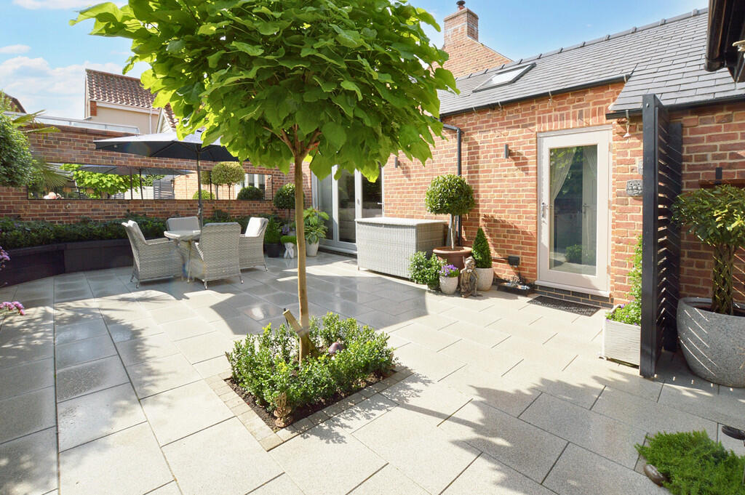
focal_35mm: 15
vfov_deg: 77.2
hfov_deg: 100.4
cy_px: 248
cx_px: 372
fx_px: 310
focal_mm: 10
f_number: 10
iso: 200
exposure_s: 1/250
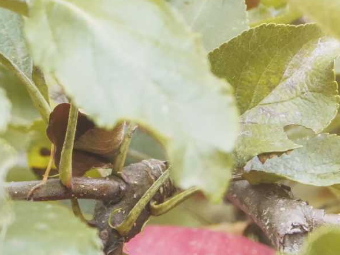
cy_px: 343
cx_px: 234
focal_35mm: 1390
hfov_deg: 1.4
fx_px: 13655
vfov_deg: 1.1
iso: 640
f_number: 4
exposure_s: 1/320
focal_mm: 200
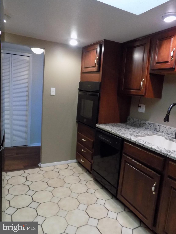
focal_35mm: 24
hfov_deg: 56.8
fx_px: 163
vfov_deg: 71.6
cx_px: 88
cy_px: 117
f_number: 3.1
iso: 400
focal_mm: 4.3
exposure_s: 1/20
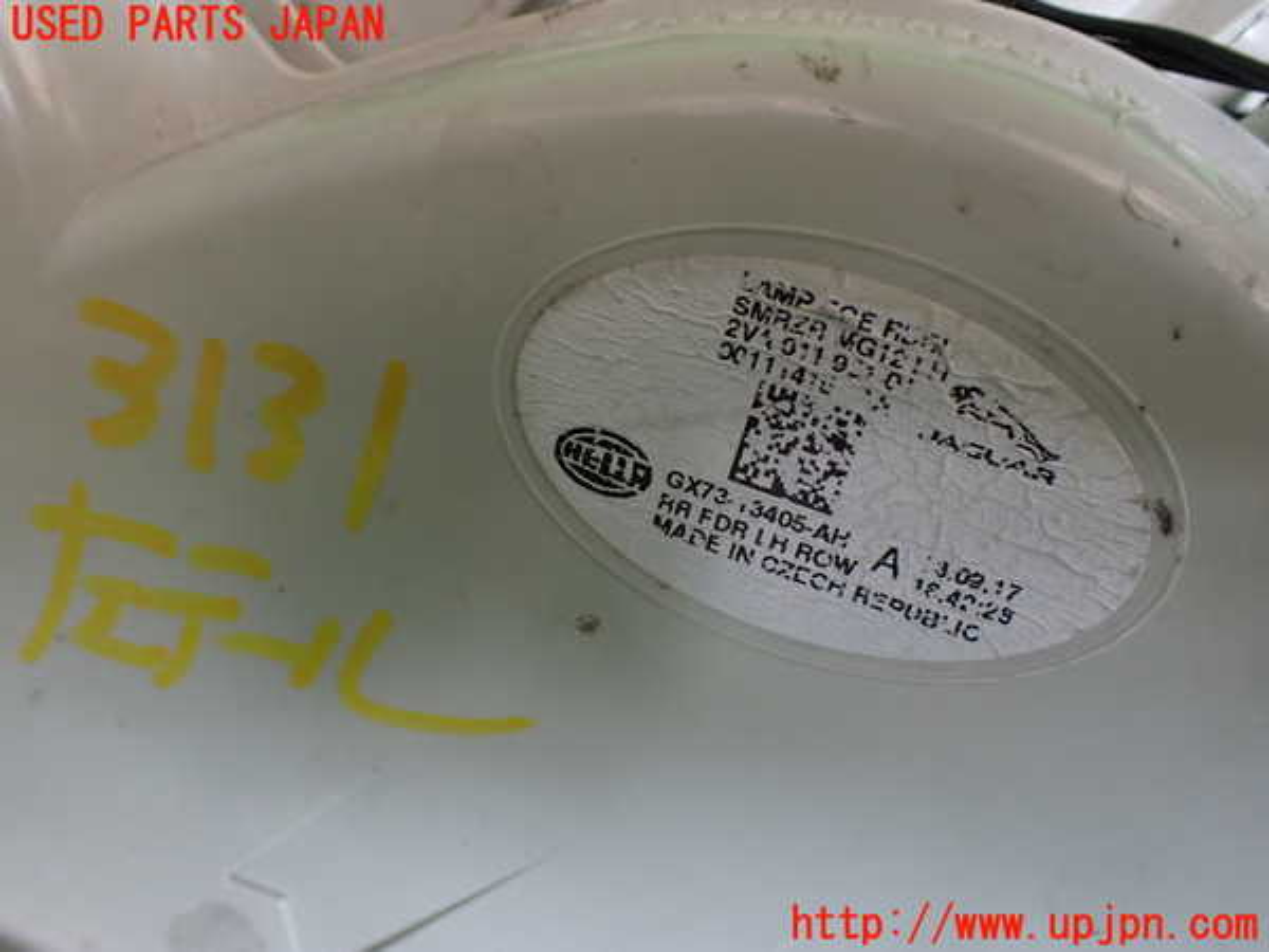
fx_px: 1100
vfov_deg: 46.8
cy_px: 476
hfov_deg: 60.0
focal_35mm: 30
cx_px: 634
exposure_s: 1/125
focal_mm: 5.4
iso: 250
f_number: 2.3
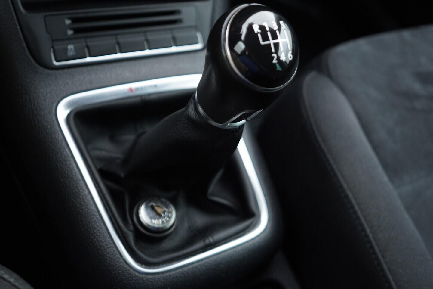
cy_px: 144
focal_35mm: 36
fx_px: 433
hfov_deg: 53.1
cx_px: 216
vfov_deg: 36.9
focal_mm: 24
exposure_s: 1/40
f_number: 2.8
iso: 250
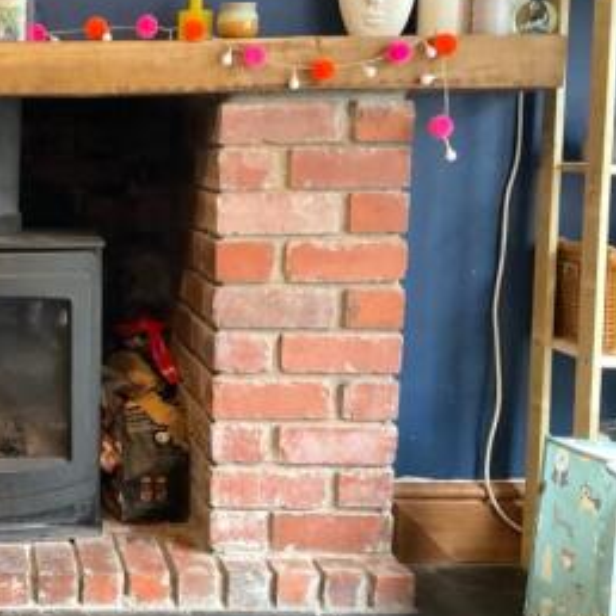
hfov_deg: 27.7
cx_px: -13
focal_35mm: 58
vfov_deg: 29.5
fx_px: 1168
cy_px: 295
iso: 250
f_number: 1.8
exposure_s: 1/33
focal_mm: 3
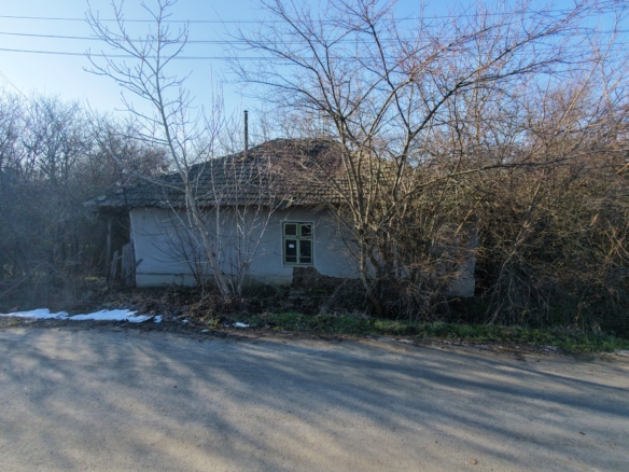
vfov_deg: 78.1
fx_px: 291
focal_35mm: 16
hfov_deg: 94.5
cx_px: 314
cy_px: 236
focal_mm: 3.05
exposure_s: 1/320
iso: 100
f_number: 2.2
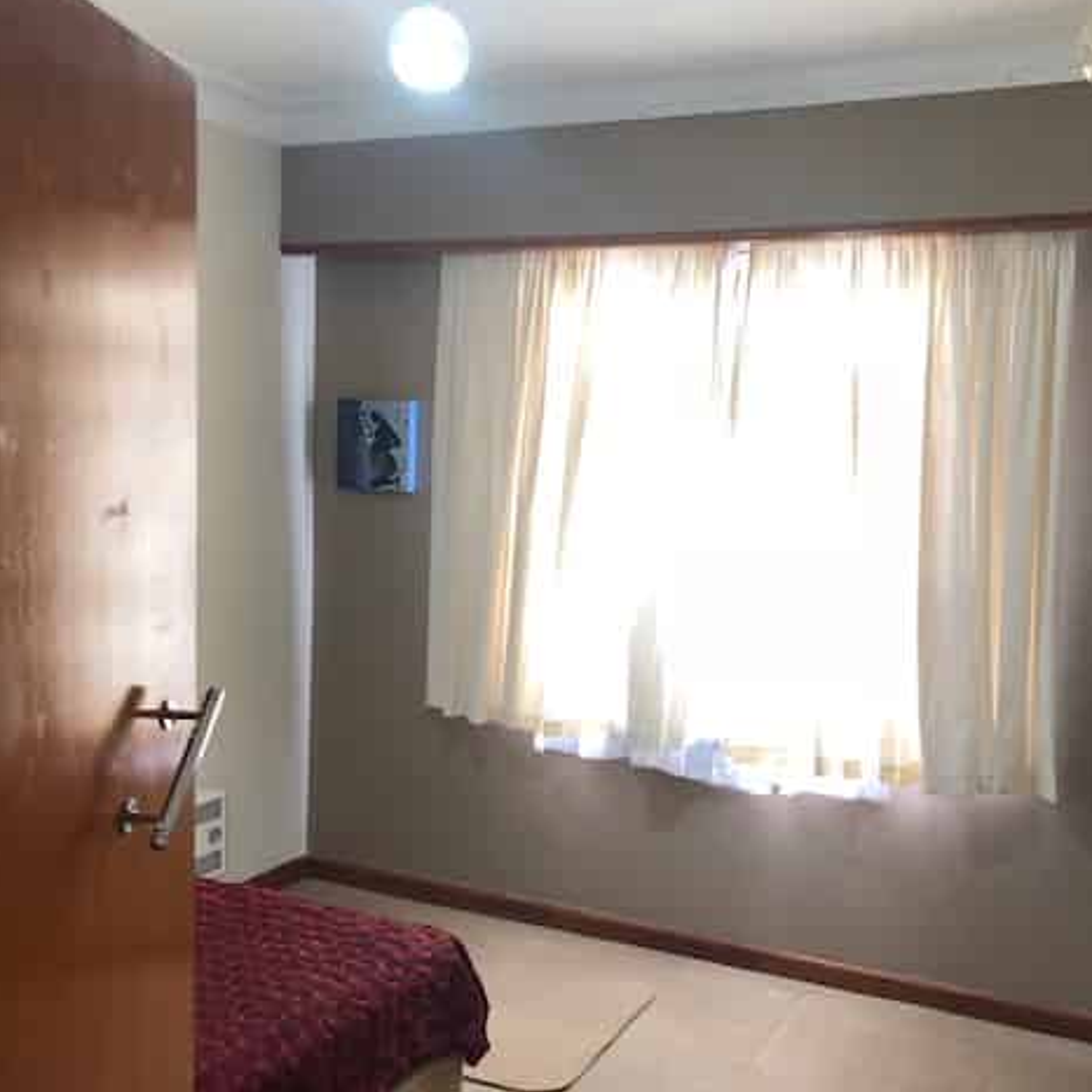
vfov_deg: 48.4
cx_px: 656
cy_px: 532
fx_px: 1213
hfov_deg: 48.2
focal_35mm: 34
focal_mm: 3.99
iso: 40
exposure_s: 1/25
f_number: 1.8
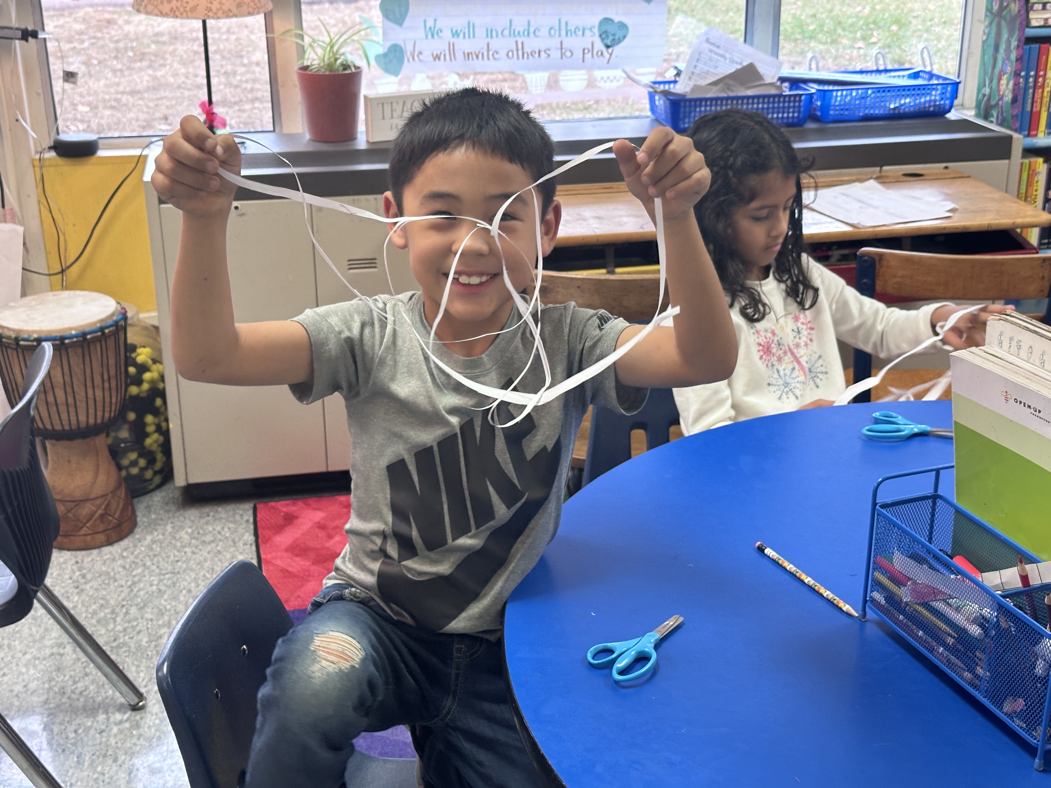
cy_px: 394
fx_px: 1457
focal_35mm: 48
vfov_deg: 30.3
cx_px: 526
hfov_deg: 39.7
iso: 160
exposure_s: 1/60
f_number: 1.78
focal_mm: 6.86
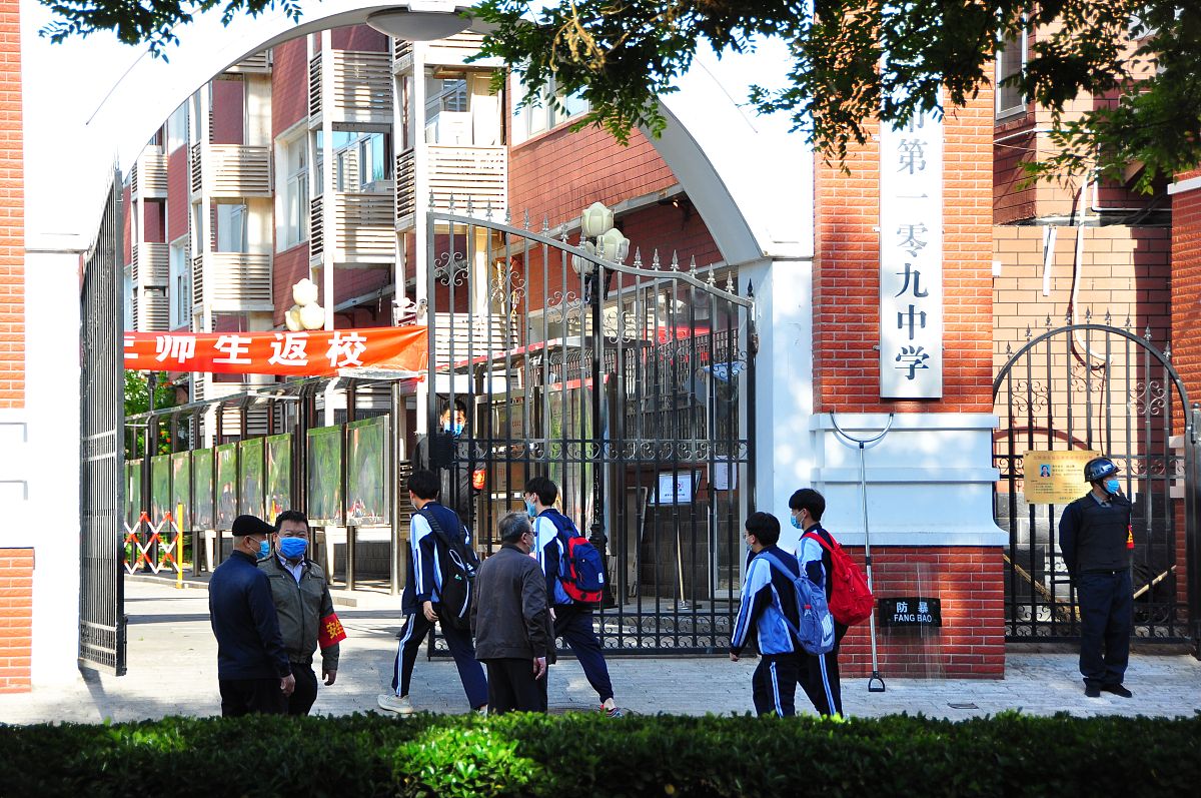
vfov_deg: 12.1
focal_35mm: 112
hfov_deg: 18.2
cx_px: 600
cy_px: 399
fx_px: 3749
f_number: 6.3
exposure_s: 1/640
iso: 400
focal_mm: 75
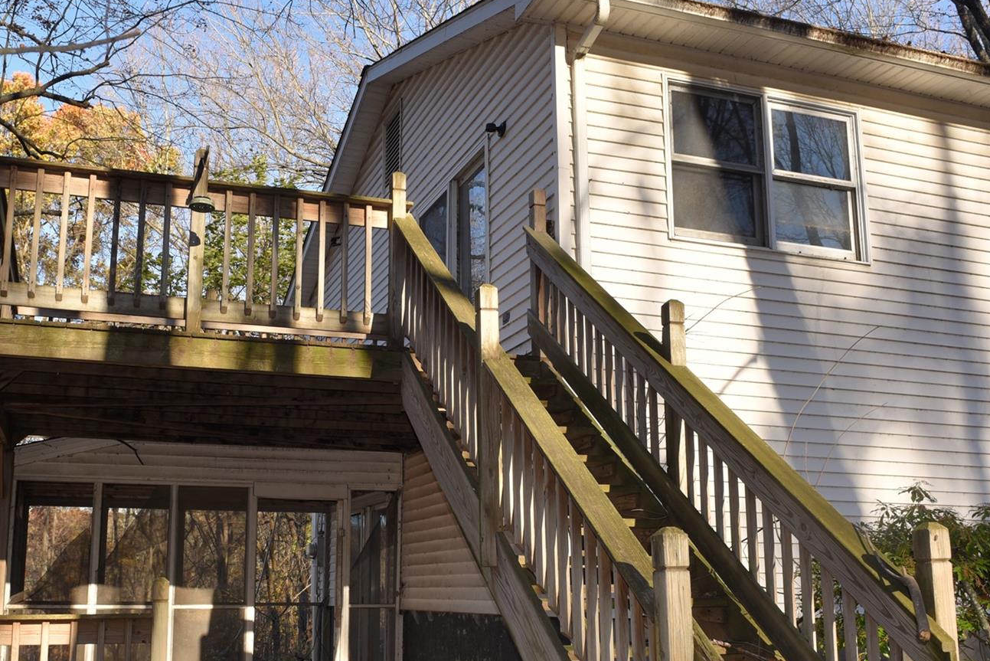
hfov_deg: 50.4
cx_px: 404
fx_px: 1045
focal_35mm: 38
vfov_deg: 34.9
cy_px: 417
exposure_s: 1/125
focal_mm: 24
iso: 100
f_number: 5.6
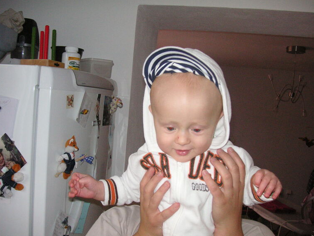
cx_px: 153
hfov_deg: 47.9
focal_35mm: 39
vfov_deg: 36.8
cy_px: 122
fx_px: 354
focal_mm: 6.1
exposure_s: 1/45
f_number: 2.8
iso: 160
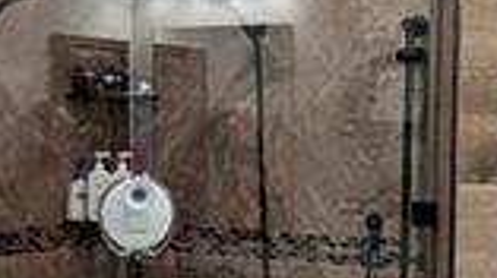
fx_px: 1211
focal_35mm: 92
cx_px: 190
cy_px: 237
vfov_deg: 13.0
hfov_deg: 23.1
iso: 60
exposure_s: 1/259
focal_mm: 1.95
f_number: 2.2
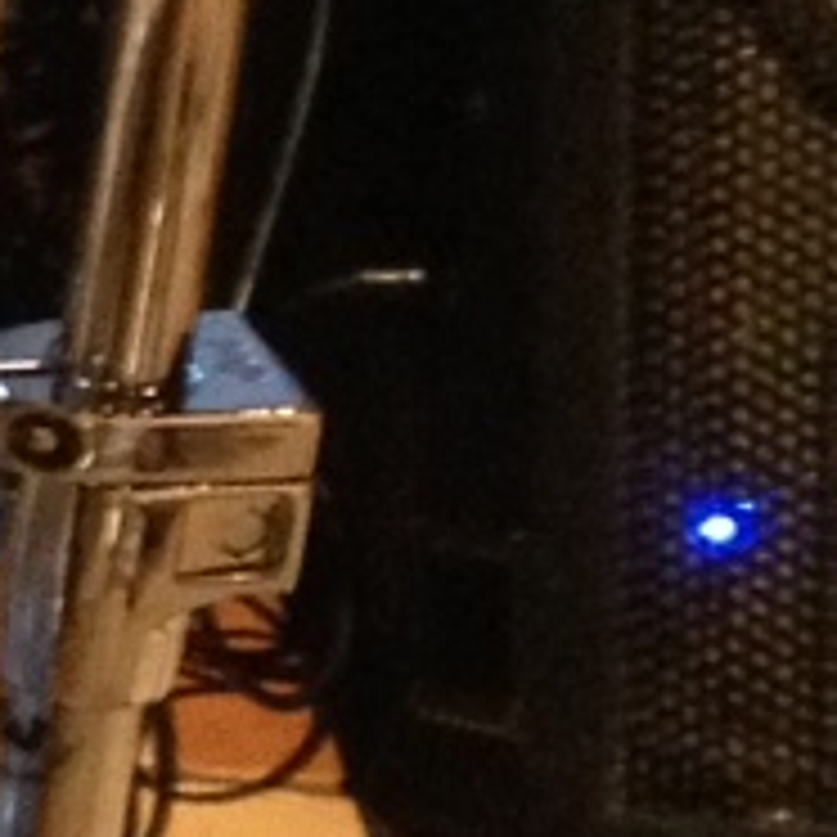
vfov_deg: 6.4
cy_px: -346
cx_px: -2542
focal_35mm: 272
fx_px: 7441
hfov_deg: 5.6
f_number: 2.4
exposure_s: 1/15
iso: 400
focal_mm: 4.28
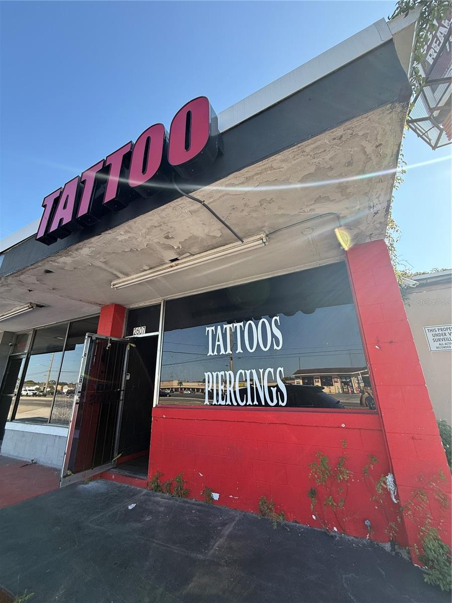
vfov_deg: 102.1
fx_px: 244
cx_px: 226
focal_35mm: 14
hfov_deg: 85.7
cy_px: 302
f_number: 2.2
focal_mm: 2.22
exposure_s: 1/279
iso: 50
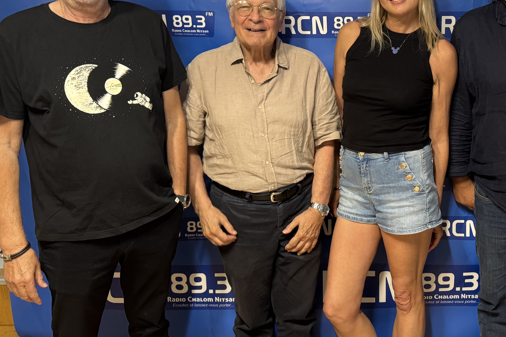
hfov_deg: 44.8
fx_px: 590
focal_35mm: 42
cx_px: 379
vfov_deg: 31.7
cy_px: 127
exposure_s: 1/50
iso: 400
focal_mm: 6.76
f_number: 1.78
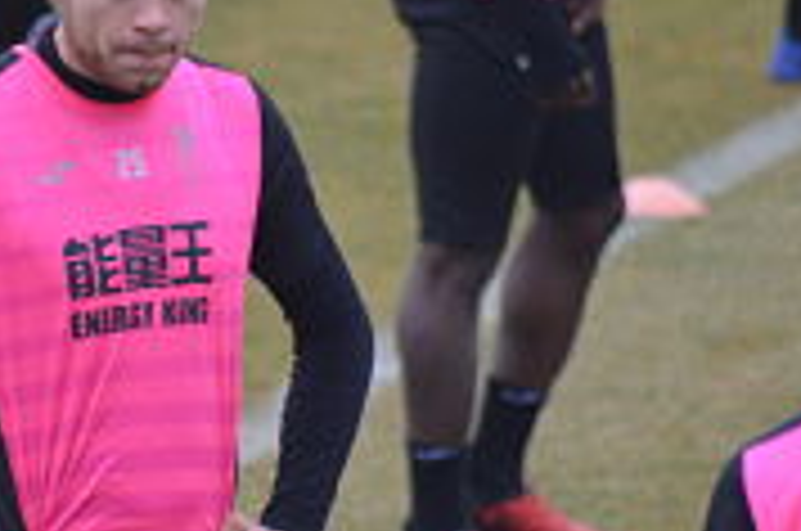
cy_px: 230
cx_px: 171
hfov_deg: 2.0
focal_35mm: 1014
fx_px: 22521
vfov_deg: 1.4
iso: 800
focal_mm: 300
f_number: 5.6
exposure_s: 1/500
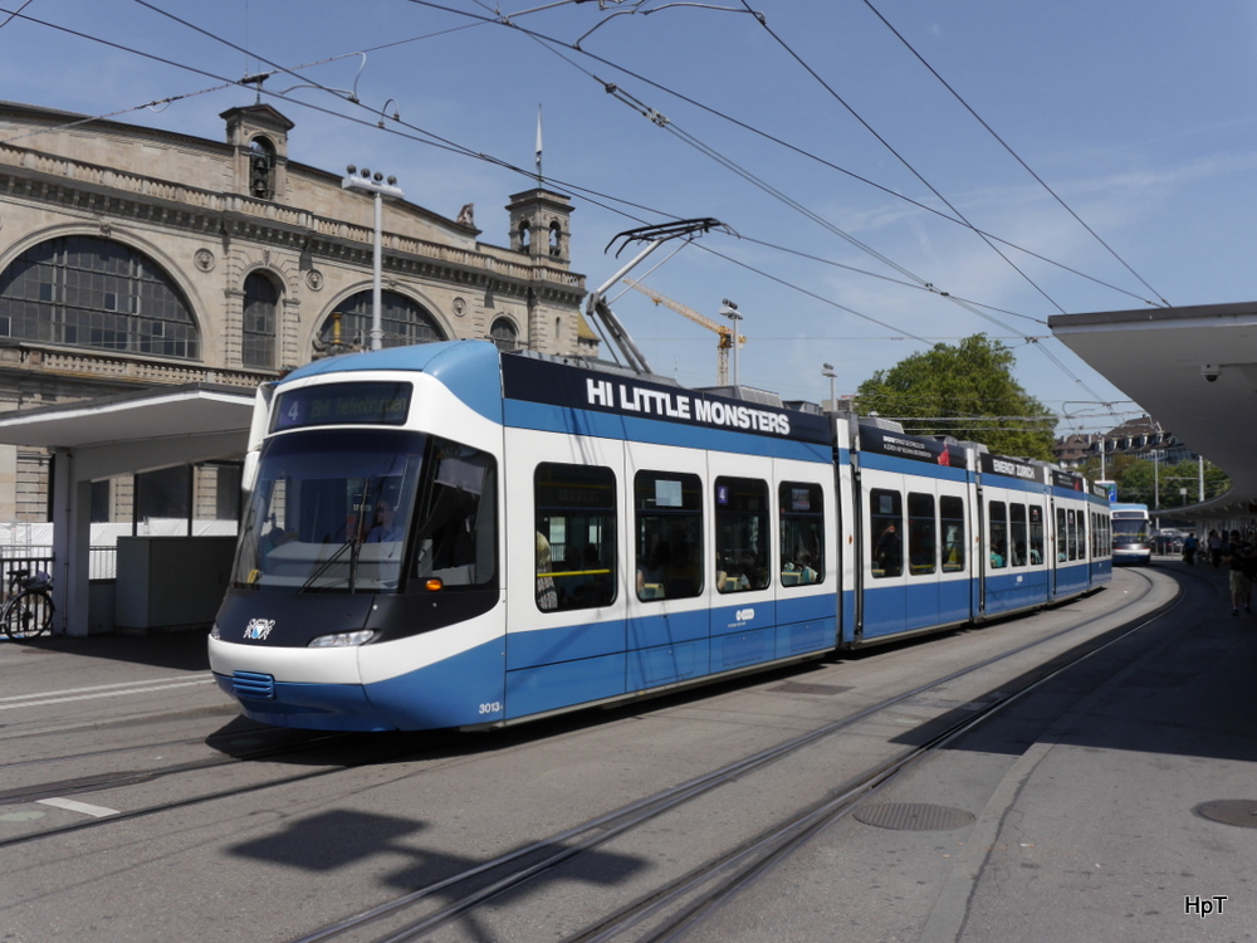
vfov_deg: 44.2
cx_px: 628
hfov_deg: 56.8
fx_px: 1162
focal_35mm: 32
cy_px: 472
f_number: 9
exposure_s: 1/400
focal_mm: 16
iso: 160
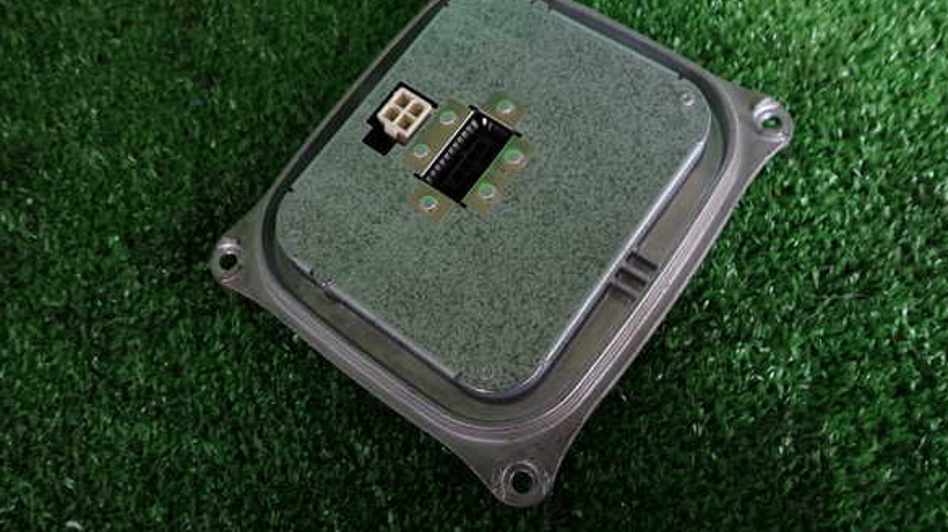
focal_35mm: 28
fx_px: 704
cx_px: 472
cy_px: 263
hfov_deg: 67.9
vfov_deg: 41.5
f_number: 2
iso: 200
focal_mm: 4.5
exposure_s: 1/60
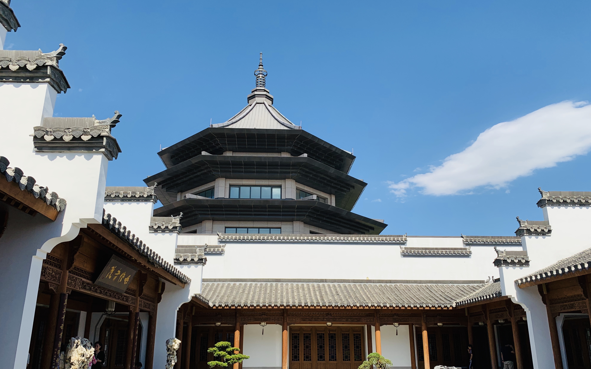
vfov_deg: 44.3
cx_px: 294
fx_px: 451
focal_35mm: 28
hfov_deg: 66.5
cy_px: 223
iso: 25
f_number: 1.8
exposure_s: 1/2611
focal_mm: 4.25
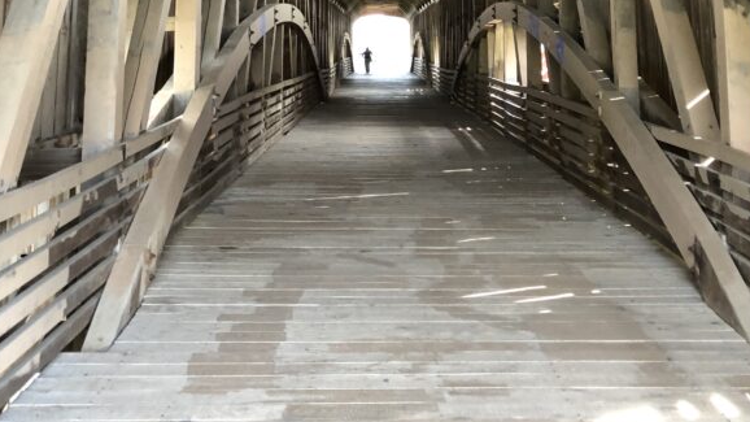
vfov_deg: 20.7
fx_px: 1074
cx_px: 388
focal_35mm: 54
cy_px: -88
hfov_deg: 38.5
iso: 40
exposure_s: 1/30
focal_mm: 3.99
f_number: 1.8
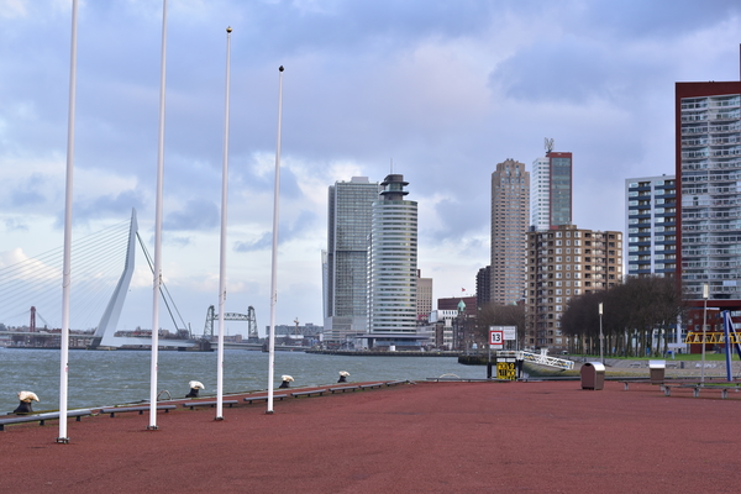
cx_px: 370
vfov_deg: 18.2
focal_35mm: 75
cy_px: 247
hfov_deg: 27.0
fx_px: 1544
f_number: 4.5
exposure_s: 1/160
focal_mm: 50
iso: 125
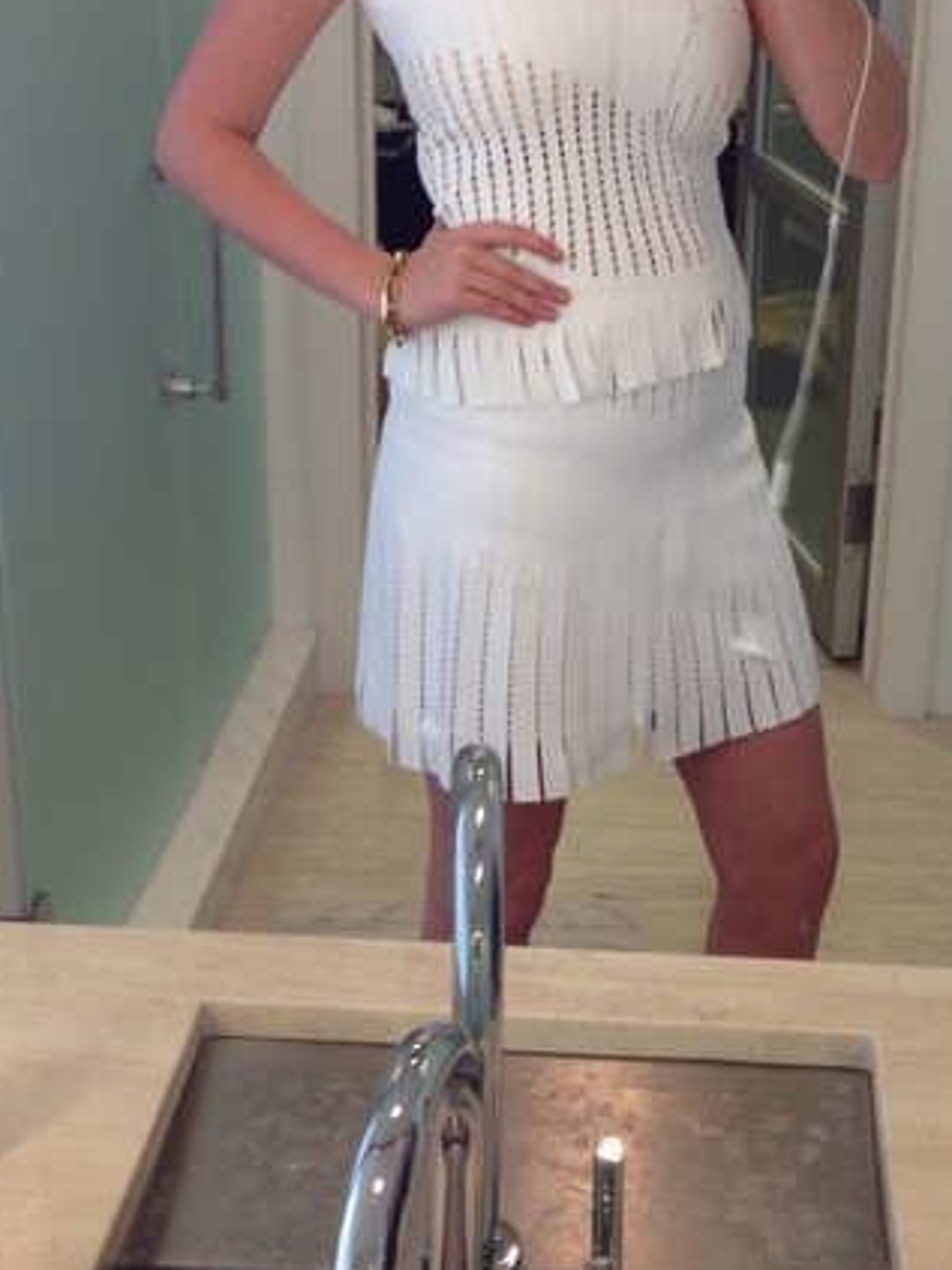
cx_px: 581
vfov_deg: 29.8
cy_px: 662
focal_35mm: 65
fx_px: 2385
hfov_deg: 22.5
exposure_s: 1/24
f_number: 2.4
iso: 64
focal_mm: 4.12
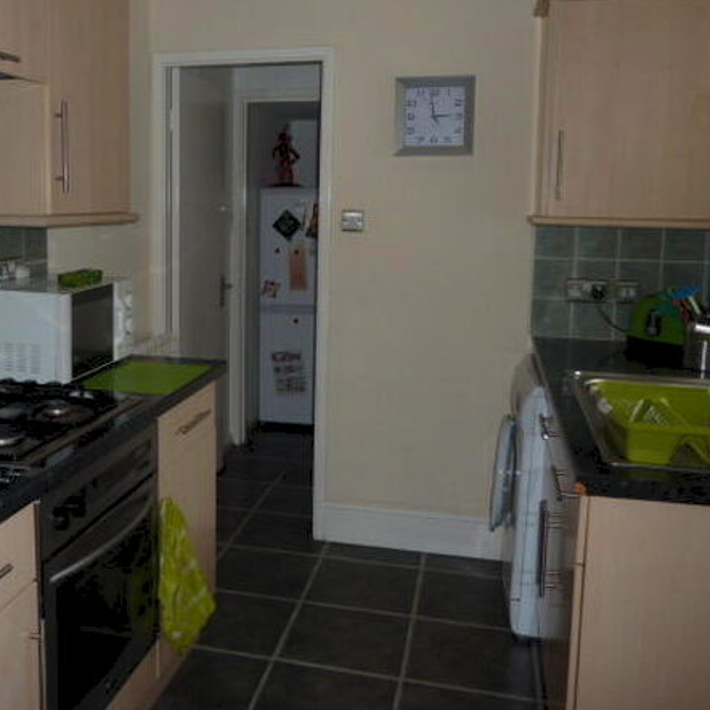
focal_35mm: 35
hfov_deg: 46.6
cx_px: 244
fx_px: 812
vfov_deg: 47.1
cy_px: 300
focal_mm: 4.1
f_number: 3.3
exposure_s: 1/30
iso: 125
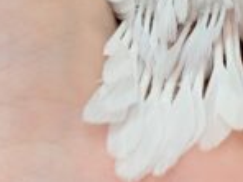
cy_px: -123
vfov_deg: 6.5
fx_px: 1579
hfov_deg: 8.7
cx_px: 299
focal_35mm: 225
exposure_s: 1/50
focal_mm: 5.96
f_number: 1.6
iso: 32
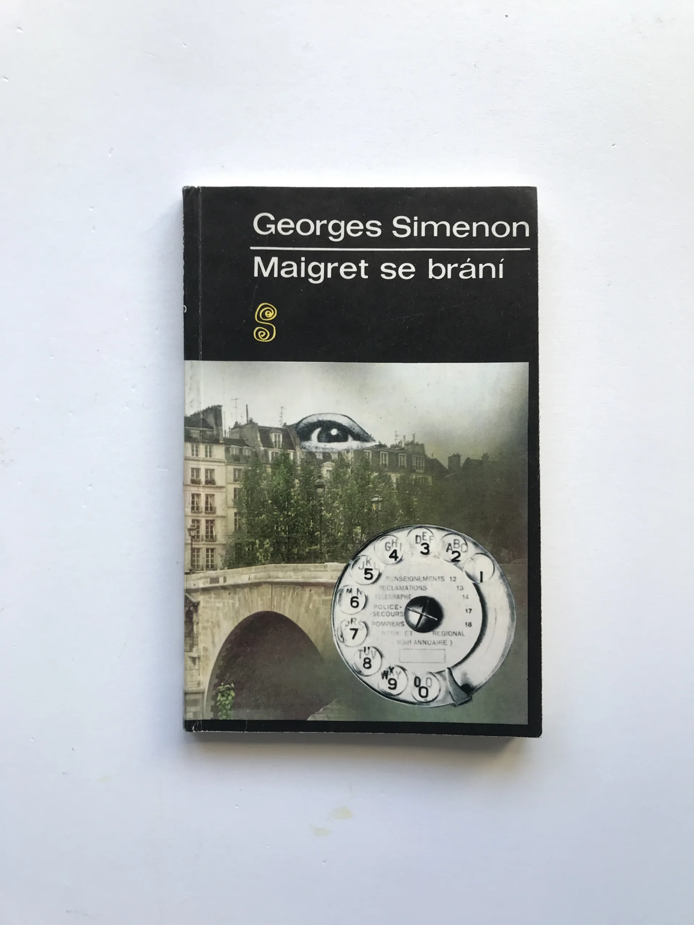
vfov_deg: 63.4
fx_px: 748
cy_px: 462
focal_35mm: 28
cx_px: 347
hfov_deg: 49.7
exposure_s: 1/50
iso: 25
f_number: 1.8
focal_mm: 3.99
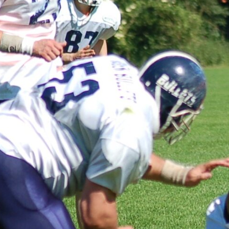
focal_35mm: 781
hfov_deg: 2.2
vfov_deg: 2.2
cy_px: 131
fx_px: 5845
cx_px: 394
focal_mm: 135
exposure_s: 1/1250
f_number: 4.5
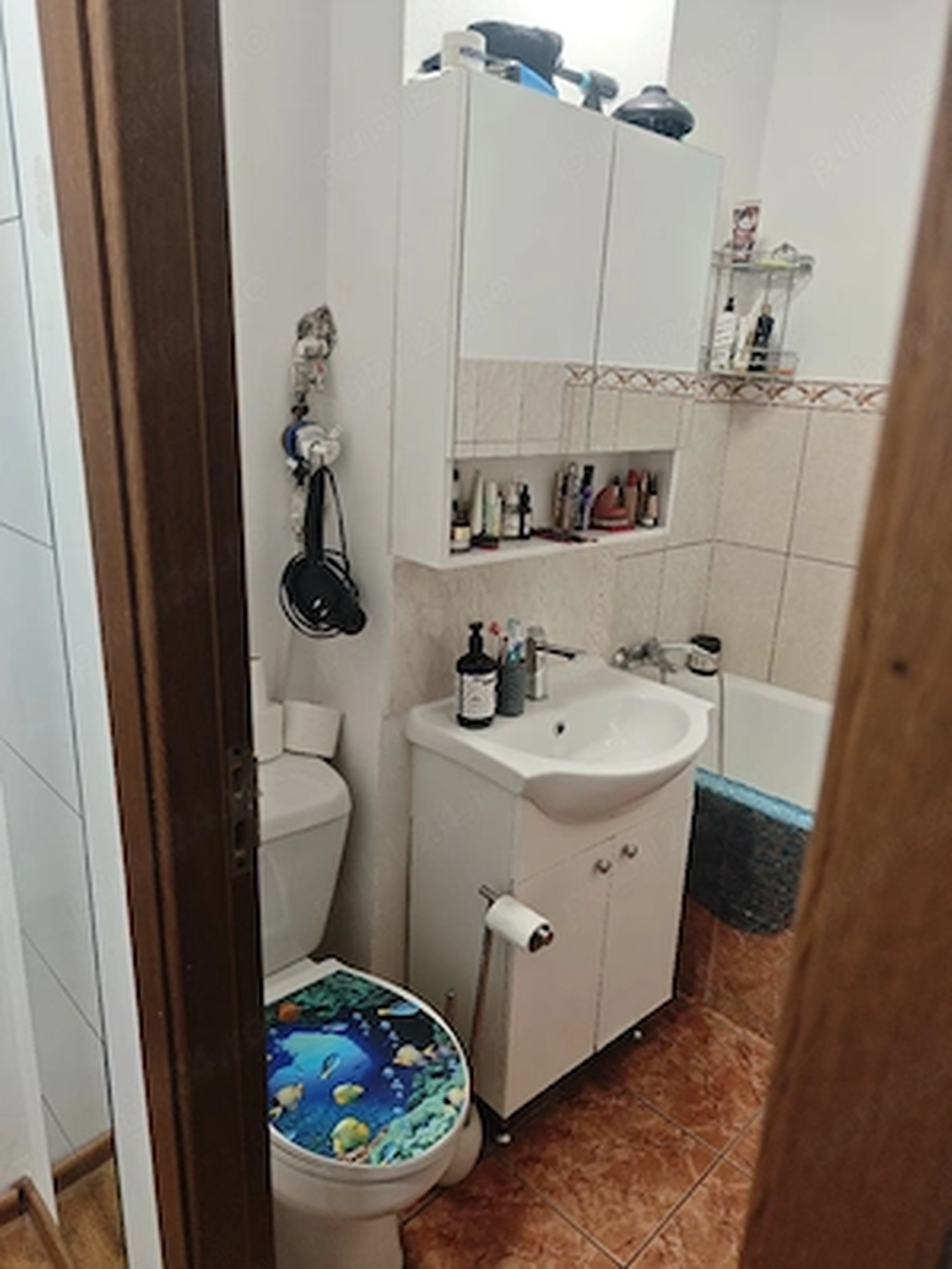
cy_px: 634
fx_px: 843
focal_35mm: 23
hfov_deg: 58.9
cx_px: 476
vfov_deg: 73.9
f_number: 1.63
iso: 160
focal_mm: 8.72
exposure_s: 1/50
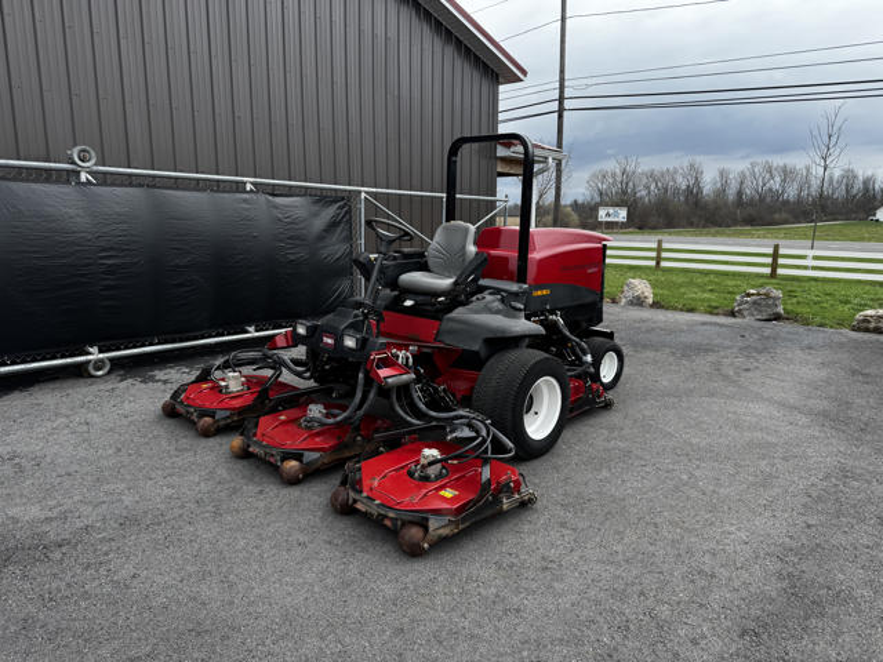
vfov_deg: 56.8
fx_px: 612
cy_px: 331
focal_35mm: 24
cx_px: 442
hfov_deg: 71.6
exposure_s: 1/2331
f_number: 1.78
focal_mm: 6.76
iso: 80
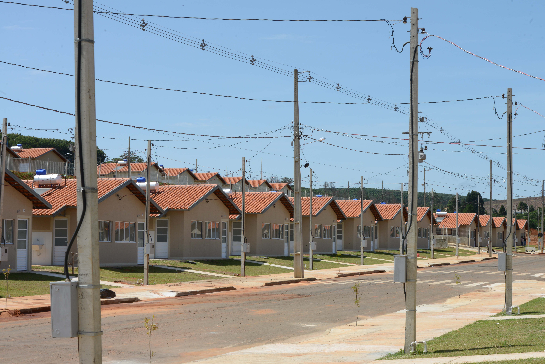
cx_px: 272
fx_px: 1060
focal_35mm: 70
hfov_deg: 28.8
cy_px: 182
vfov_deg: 19.5
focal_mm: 70
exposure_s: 1/200
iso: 320
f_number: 18
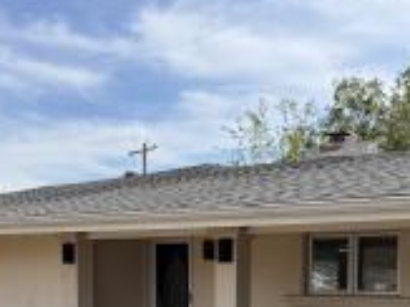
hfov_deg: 32.7
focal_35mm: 59
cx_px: 199
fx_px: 698
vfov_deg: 23.6
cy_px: 320
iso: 80
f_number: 1.78
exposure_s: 1/2959
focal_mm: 6.76
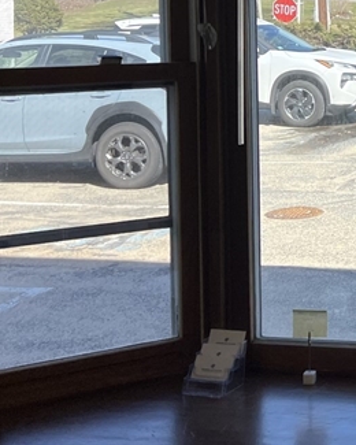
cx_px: 523
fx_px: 1054
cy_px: 44
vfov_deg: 23.2
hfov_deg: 17.4
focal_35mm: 80
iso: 50
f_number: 1.5
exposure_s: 1/1838
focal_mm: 5.7
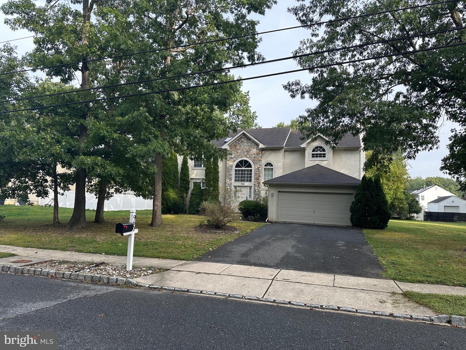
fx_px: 323
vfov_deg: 56.8
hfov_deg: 71.6
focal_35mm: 24
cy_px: 175
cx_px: 233
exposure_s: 1/580
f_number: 1.78
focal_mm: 6.86
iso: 80
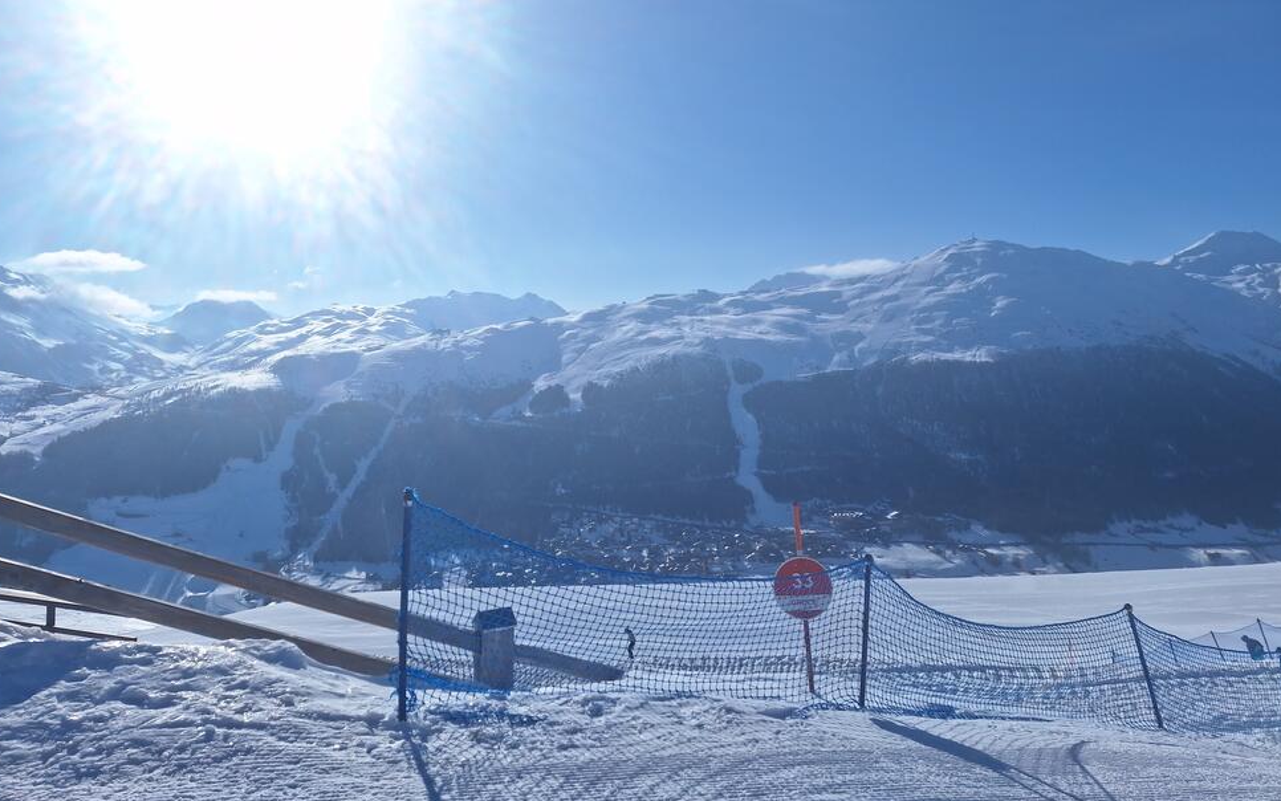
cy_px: 320
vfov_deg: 47.3
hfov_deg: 70.4
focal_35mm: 26
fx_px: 908
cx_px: 642
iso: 25
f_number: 1.8
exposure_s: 1/11236
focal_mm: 5.54
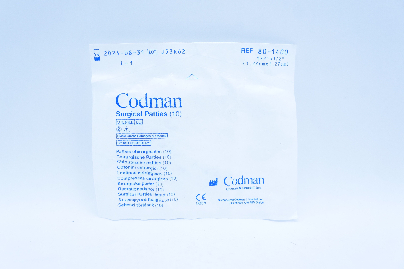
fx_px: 471
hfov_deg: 46.4
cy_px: 134
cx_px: 202
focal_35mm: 42
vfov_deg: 31.8
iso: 800
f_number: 5.6
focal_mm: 28
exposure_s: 1/160
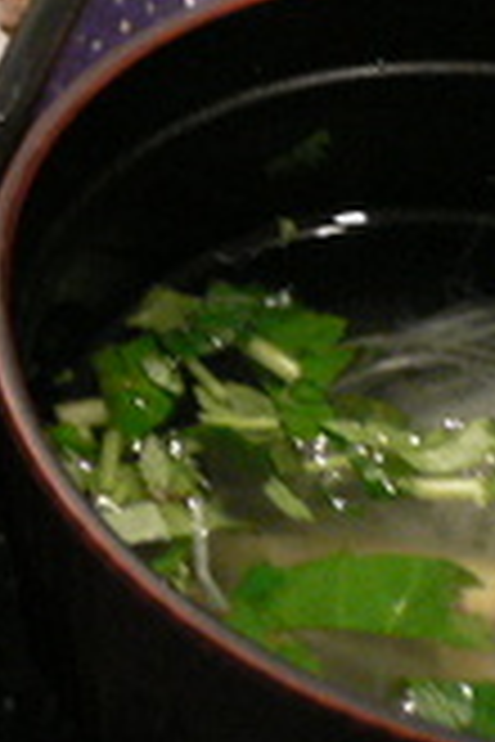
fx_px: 2269
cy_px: 79
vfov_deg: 18.3
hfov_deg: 11.5
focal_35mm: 110
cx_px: -418
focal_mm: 5.8
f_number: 2.8
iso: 200
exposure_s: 1/8
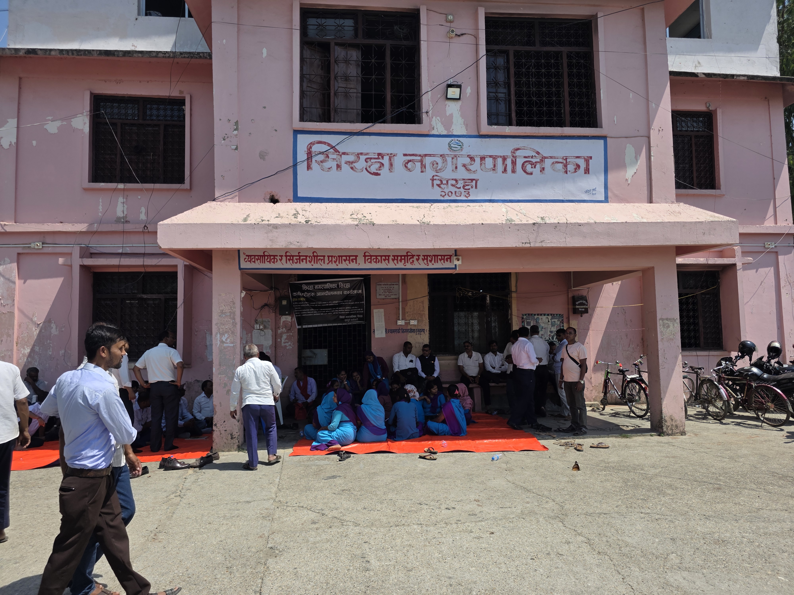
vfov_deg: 58.9
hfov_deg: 73.9
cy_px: 298
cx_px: 397
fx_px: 528
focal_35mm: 23
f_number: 1.7
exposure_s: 1/6355
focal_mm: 6.3
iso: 80
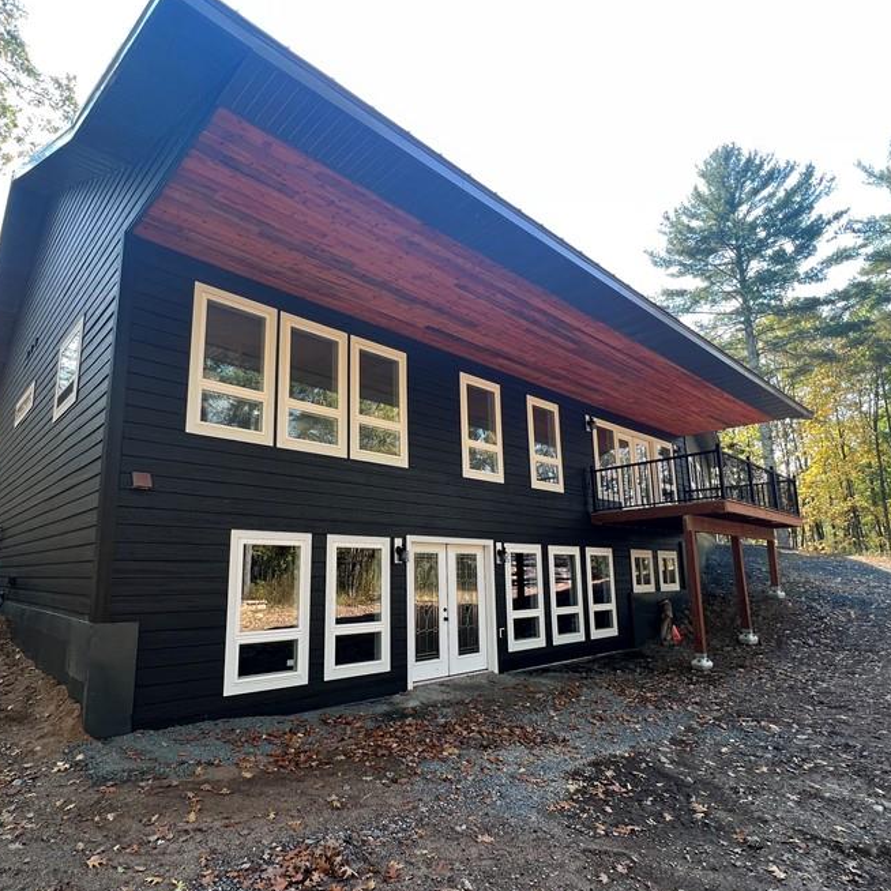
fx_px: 524
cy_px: 474
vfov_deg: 80.6
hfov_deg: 80.4
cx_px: 395
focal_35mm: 18
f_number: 1.8
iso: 32
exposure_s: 1/130
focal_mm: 1.57
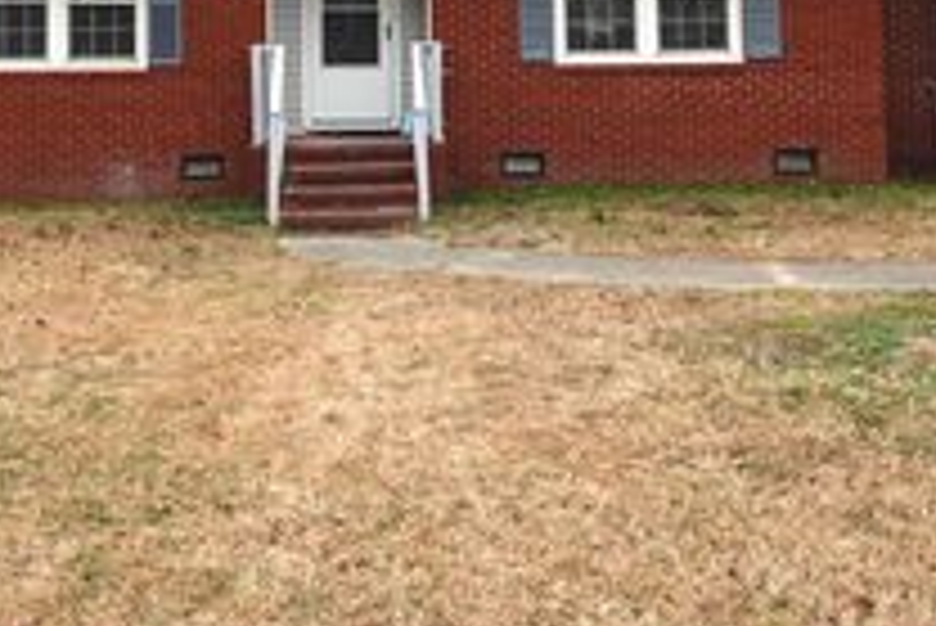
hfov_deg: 40.8
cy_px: -2
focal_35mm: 48
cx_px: 351
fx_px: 1249
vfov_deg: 26.6
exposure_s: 1/1600
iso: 125
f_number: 2
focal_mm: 7.6
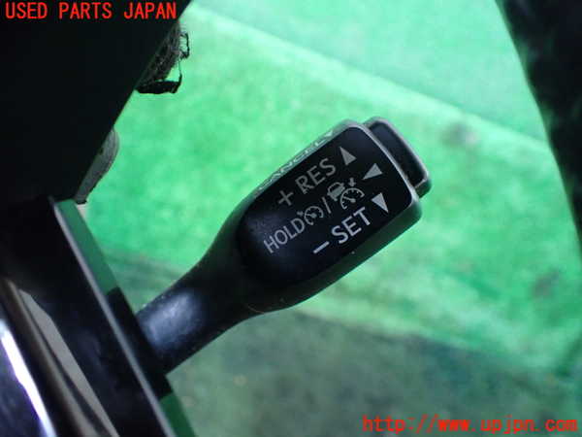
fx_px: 504
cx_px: 291
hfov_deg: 60.0
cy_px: 218
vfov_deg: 46.8
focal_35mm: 30
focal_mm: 5.4
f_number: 2.3
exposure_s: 1/30
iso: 800
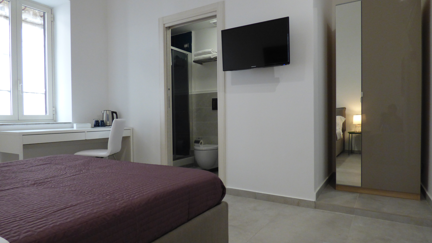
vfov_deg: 51.5
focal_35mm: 22
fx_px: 252
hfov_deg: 81.2
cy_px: 126
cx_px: 218
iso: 250
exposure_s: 1/60
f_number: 2.8
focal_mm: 3.58
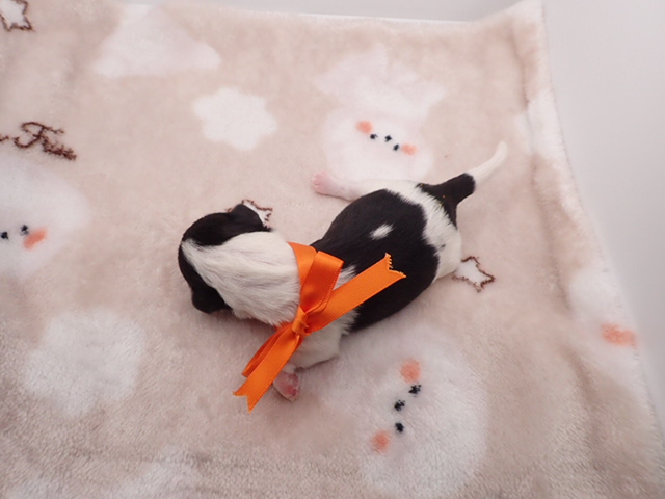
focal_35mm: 25
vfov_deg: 54.9
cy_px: 250
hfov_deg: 69.4
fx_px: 480
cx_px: 332
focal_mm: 4.5
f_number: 2.8
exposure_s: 1/640
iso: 400
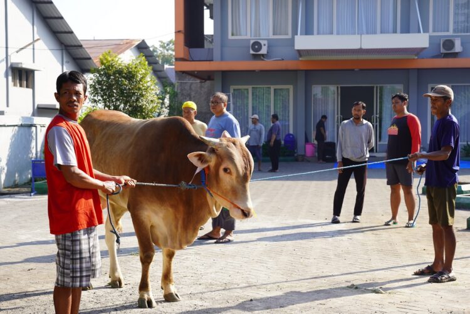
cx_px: 235
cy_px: 157
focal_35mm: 64
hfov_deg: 31.2
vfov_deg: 21.1
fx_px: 843
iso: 100
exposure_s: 1/200
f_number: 5
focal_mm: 43
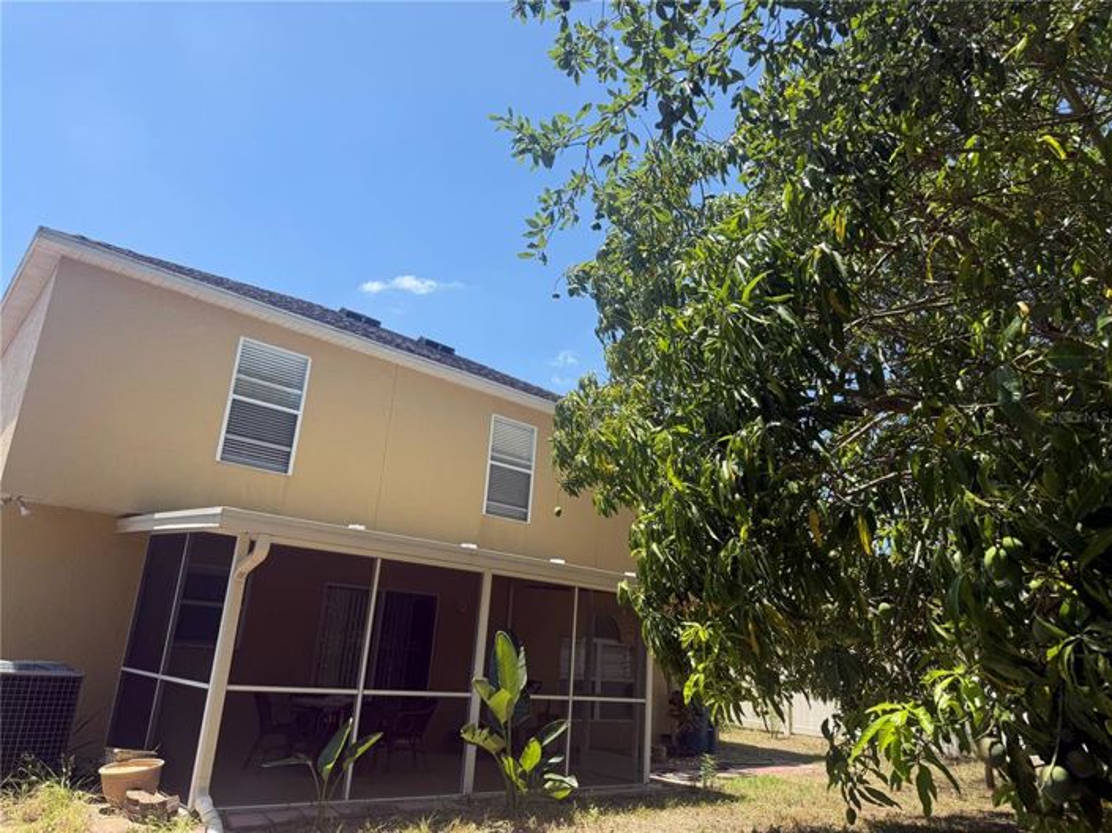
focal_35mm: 24
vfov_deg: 56.8
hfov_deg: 71.6
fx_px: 771
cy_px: 416
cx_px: 556
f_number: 1.78
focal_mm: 6.76
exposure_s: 1/2445
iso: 80
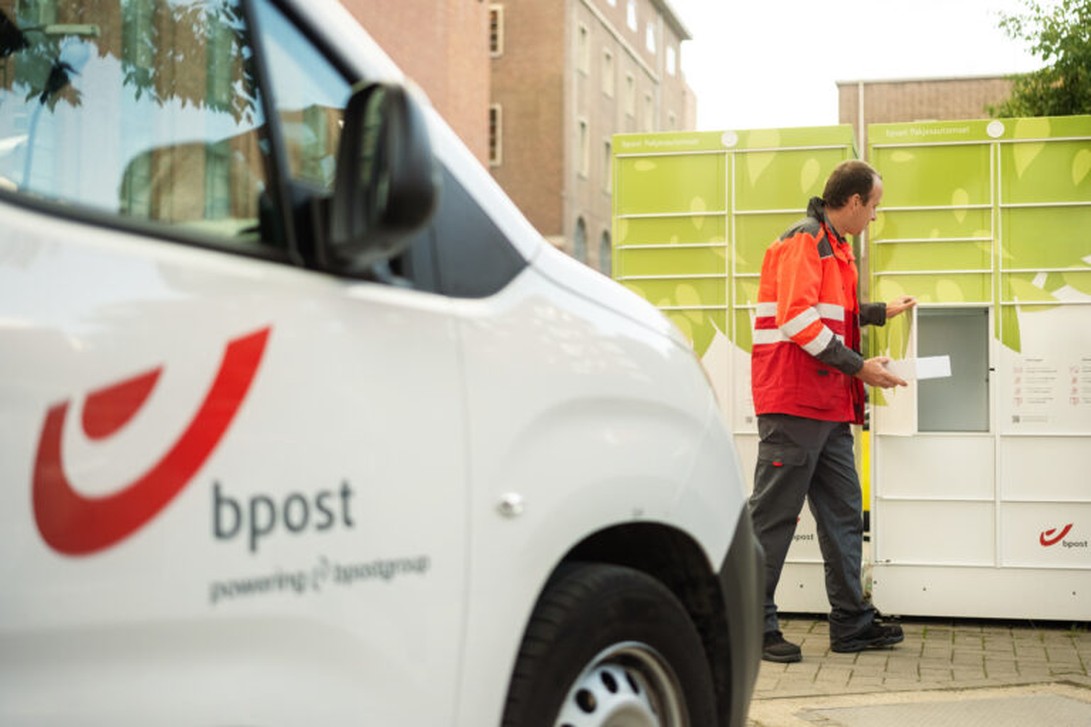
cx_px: 546
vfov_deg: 27.0
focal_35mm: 50
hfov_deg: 39.6
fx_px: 1515
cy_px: 364
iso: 320
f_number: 1.4
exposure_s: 1/2000
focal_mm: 33
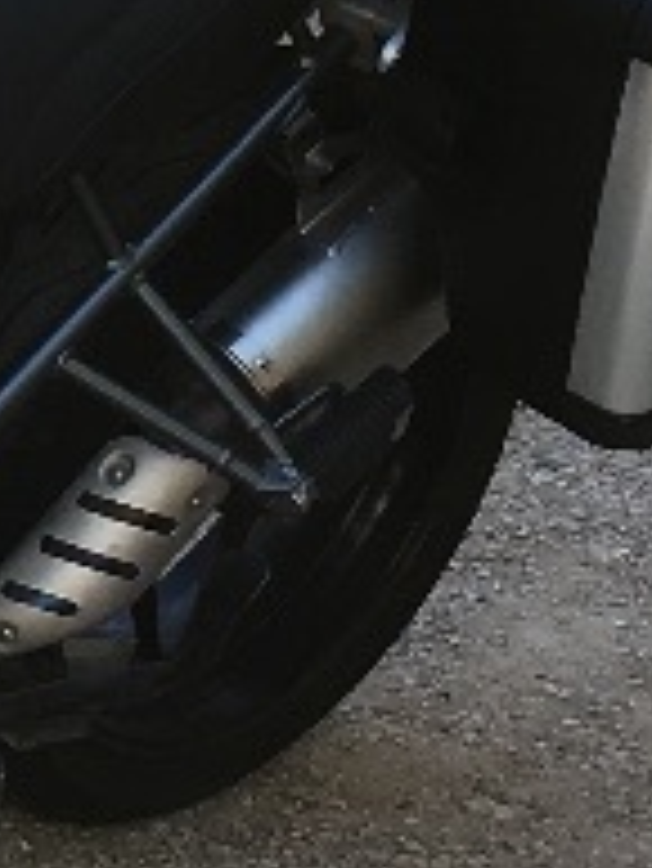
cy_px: 265
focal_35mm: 192
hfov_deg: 7.4
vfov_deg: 10.3
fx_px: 4816
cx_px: -755
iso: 25
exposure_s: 1/225
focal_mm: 4.15
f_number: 2.2
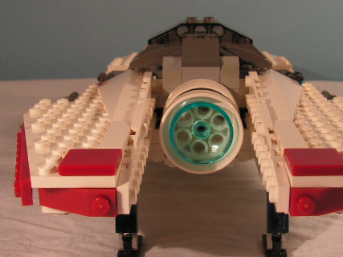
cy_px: 133
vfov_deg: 27.0
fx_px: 535
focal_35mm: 54
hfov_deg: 35.5
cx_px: 180
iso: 80
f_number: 3.2
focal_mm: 6
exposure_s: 1/40
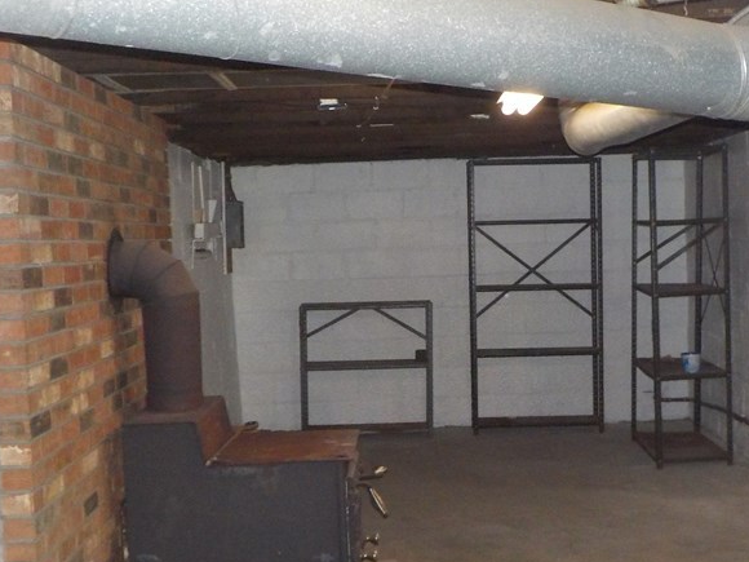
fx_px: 1147
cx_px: 444
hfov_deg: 36.1
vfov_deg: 27.5
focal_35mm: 53
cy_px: 341
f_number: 3.3
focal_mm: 4.1
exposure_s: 1/30
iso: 450
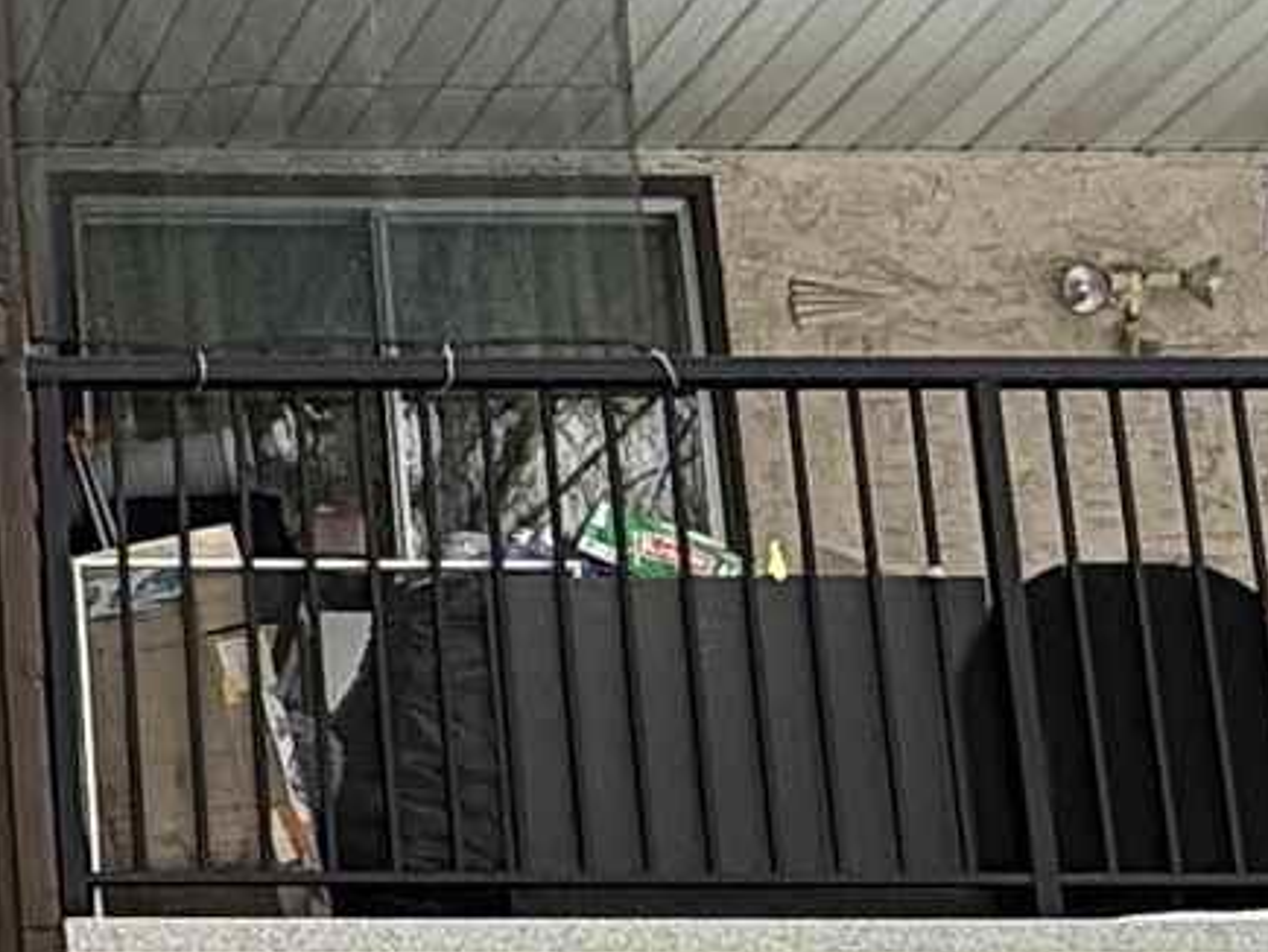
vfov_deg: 14.9
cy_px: 672
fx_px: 3628
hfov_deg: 17.8
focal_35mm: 99
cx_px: -634
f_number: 2.2
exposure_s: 1/179
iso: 50
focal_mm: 2.22
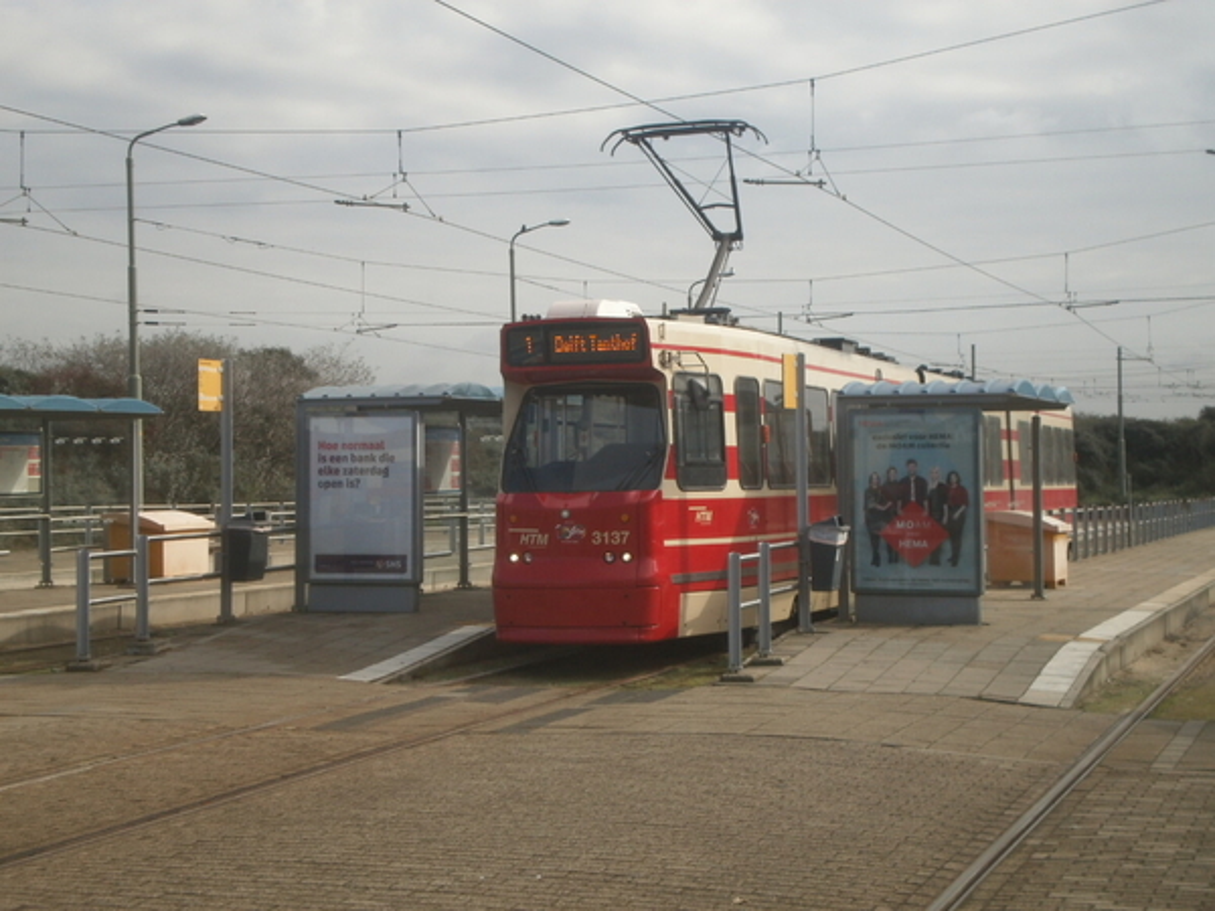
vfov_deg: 24.8
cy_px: 456
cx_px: 608
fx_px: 2071
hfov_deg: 32.7
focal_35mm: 59
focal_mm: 10.3
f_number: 5.9
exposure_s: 1/500
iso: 100
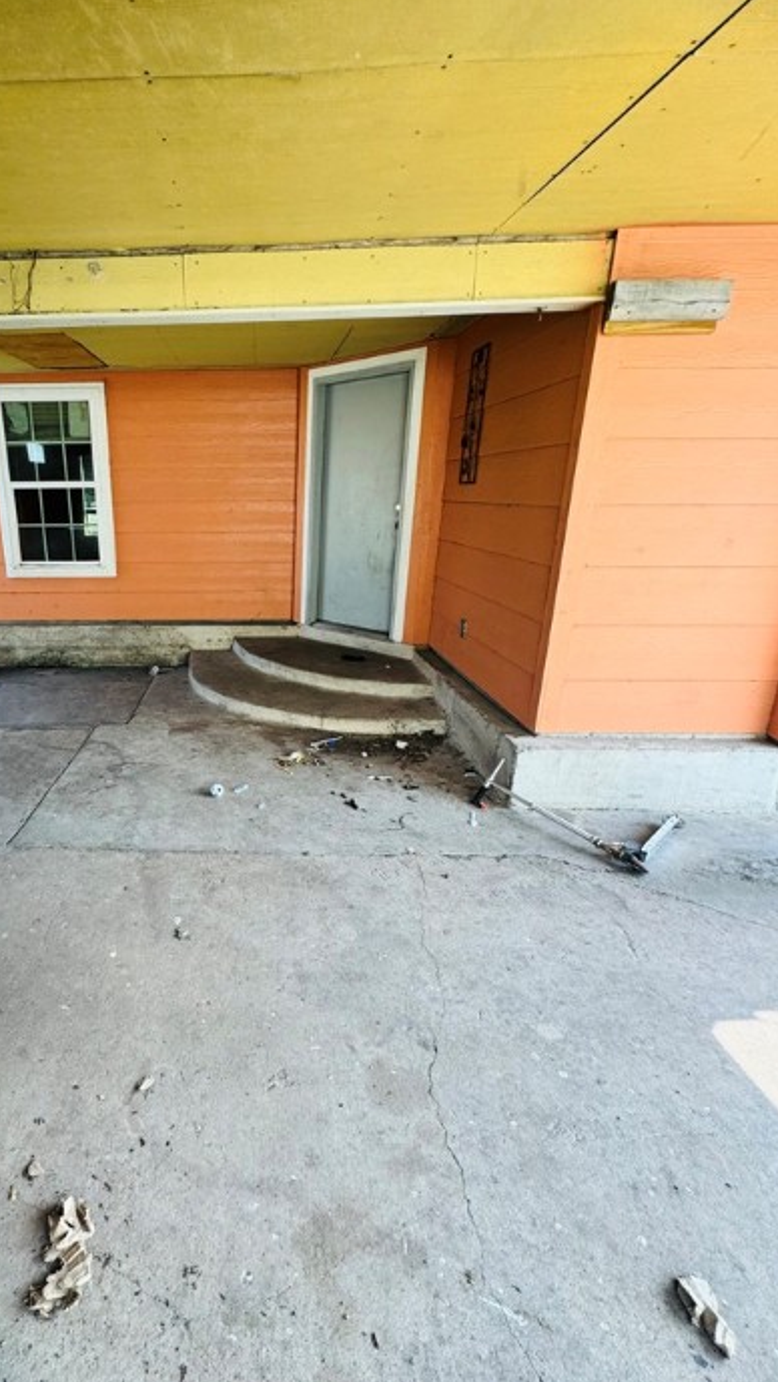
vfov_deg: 95.9
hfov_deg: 61.7
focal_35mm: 17
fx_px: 623
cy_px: 706
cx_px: 233
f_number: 2.2
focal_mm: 2.22
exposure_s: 1/99
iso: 50
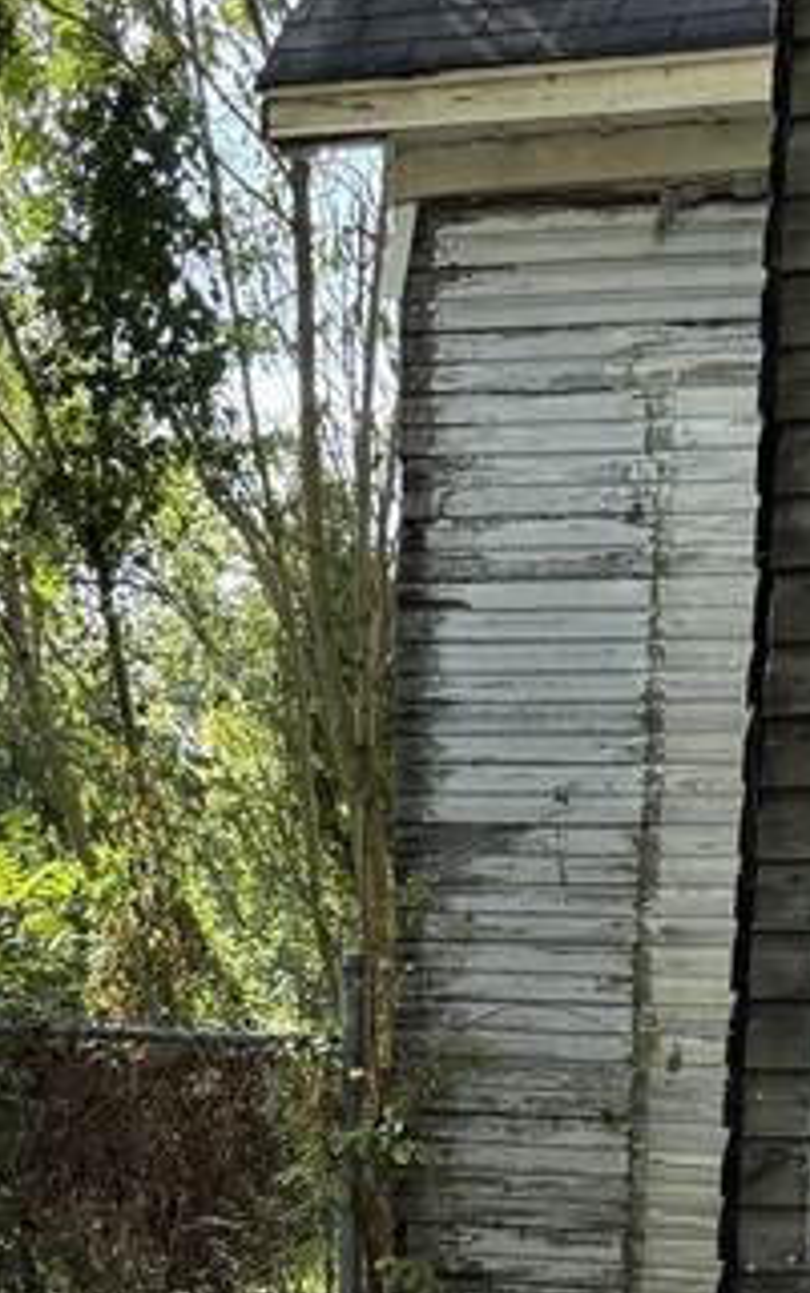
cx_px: 504
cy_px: 1647
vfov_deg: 24.0
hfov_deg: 17.2
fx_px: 2681
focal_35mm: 76
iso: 100
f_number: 1.78
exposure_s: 1/788
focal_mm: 6.76
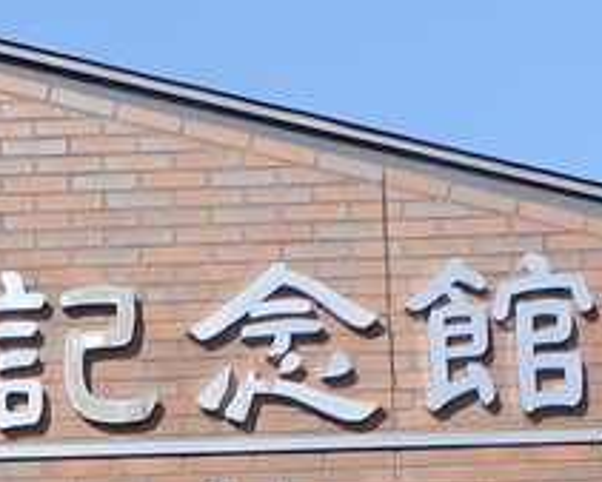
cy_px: 1212
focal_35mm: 122
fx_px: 2175
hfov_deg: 15.1
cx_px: -143
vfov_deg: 10.6
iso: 80
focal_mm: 4
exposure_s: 1/320
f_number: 4.5
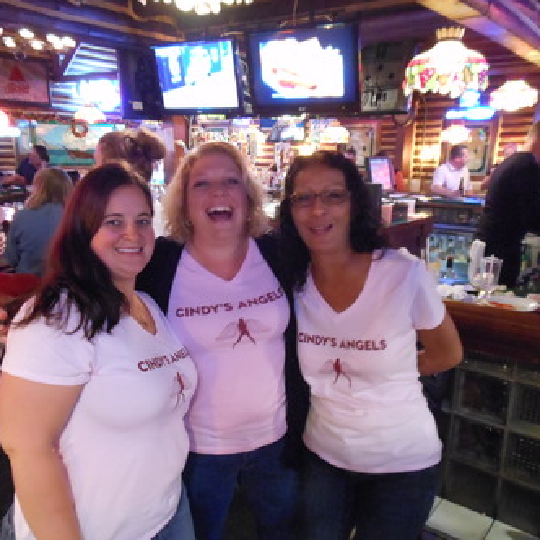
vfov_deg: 54.0
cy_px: 270
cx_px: 247
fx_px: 529
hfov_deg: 54.0
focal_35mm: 30
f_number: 3.2
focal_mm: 4.5
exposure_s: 1/5
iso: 800
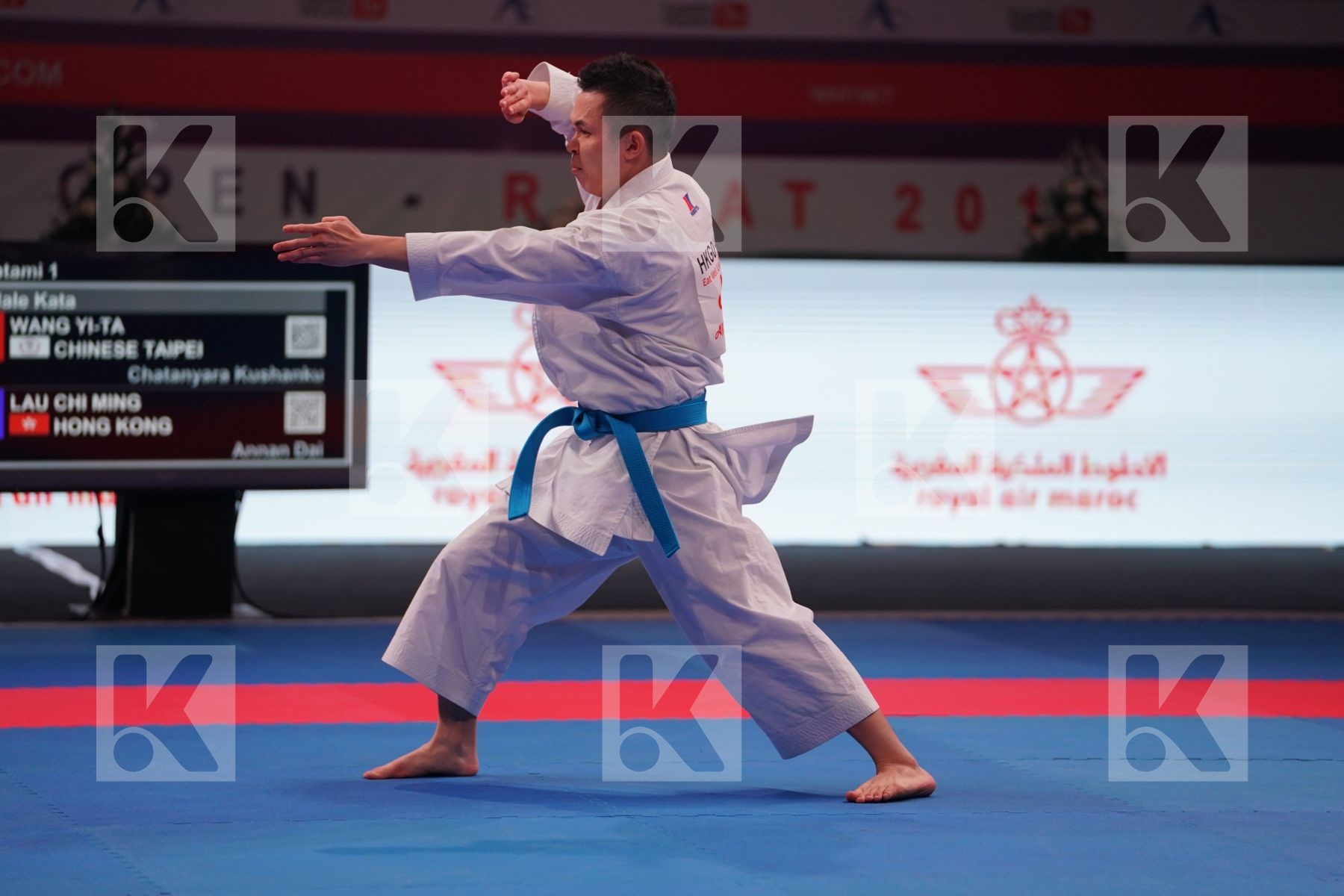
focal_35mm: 147
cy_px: 448
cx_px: 672
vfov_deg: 9.3
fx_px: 5488
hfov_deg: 14.0
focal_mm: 147
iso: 800
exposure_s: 1/500
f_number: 2.8
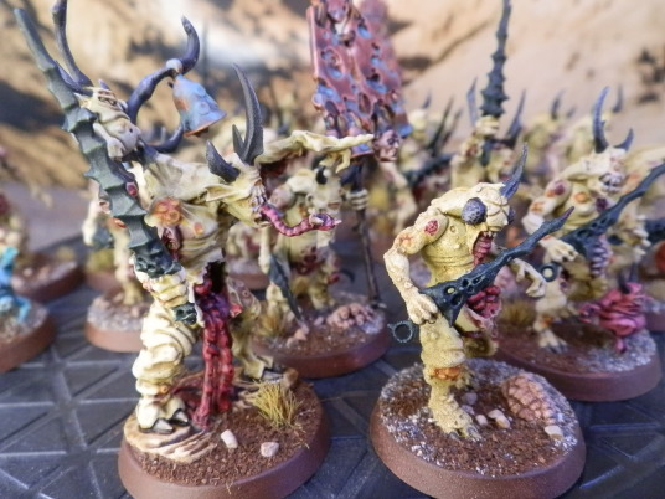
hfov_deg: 63.4
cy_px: 250
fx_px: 538
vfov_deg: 49.7
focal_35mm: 28
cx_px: 332
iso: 400
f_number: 3.1
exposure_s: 1/80
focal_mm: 5
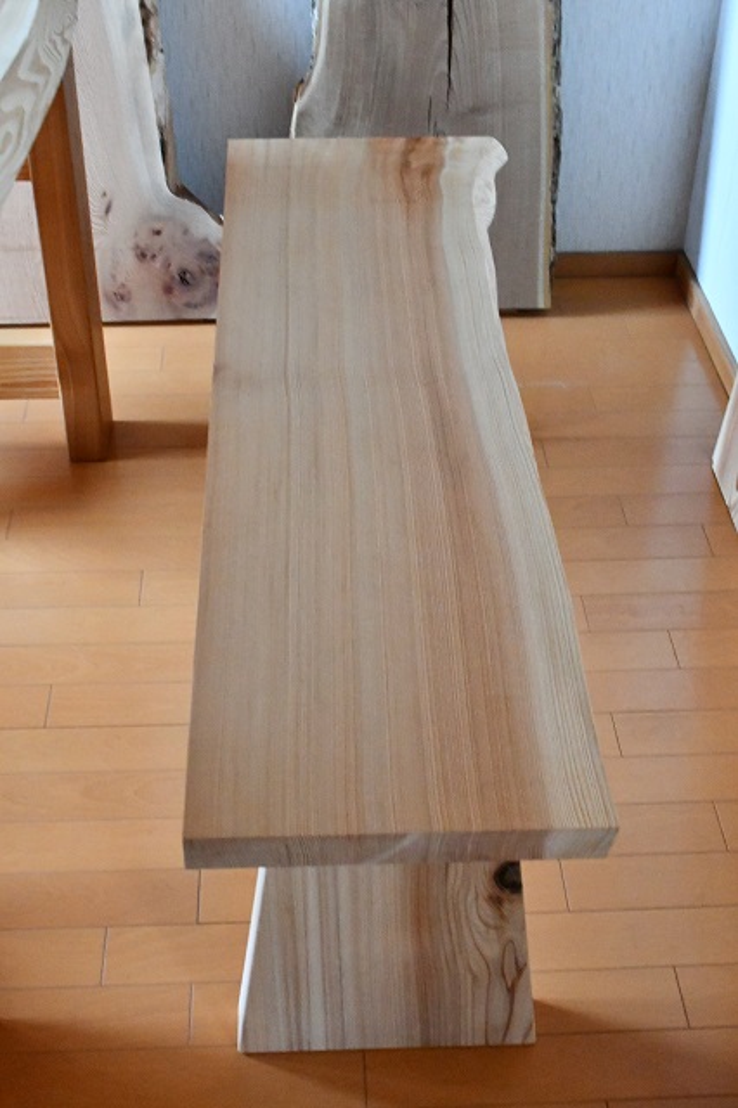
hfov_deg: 28.0
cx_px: 369
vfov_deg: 41.1
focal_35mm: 48
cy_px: 554
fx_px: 1477
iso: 11400
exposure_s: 1/25
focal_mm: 32
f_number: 8
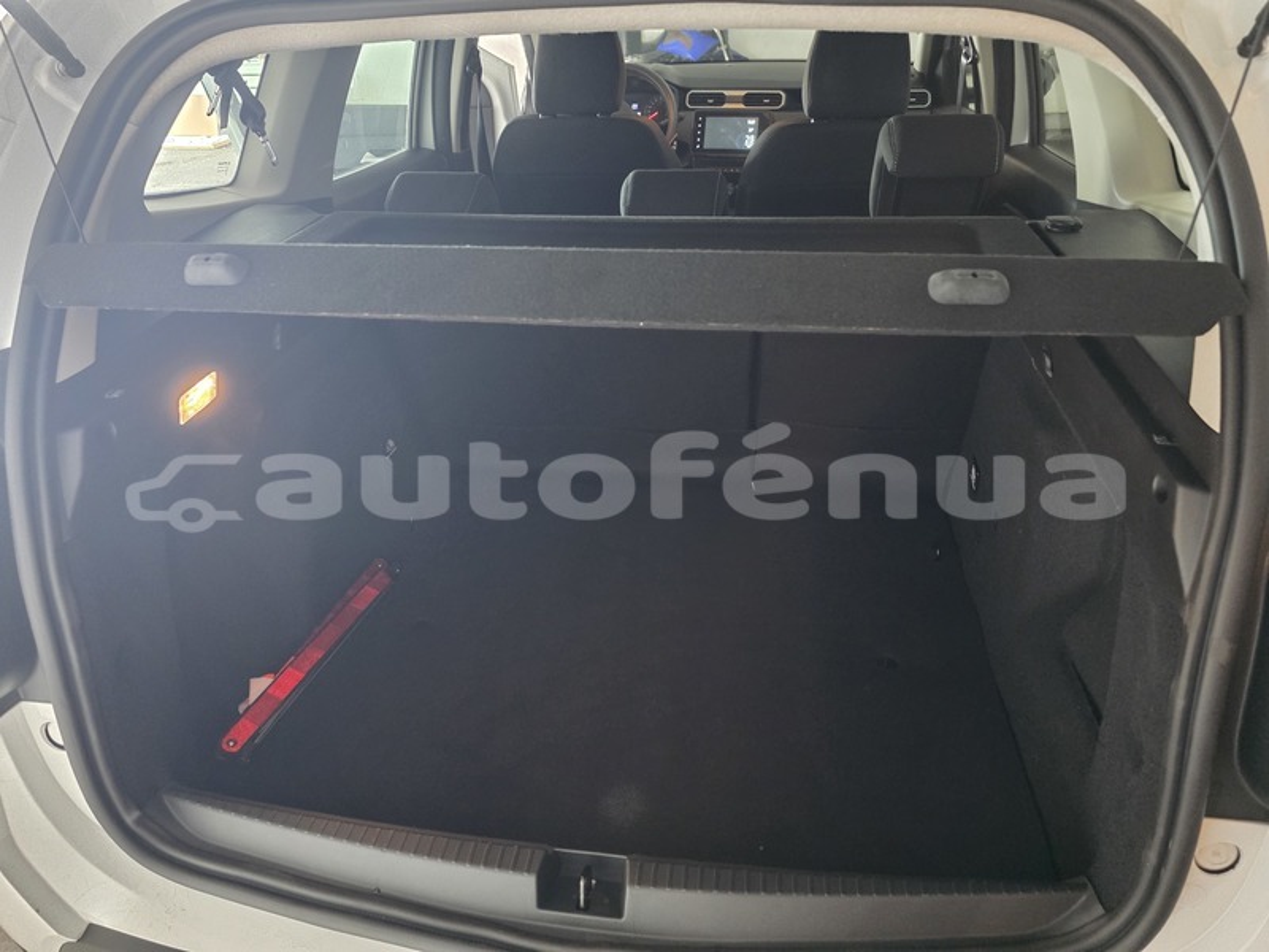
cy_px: 476
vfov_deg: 58.9
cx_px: 634
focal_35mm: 23
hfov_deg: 73.9
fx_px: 843
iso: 2000
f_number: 1.7
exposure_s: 1/60
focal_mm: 6.3
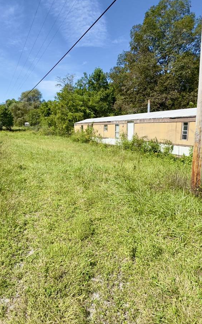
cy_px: 168
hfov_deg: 56.6
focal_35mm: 21
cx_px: 77
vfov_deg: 82.3
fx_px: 185
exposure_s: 1/1277
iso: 50
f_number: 2.2
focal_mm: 2.22
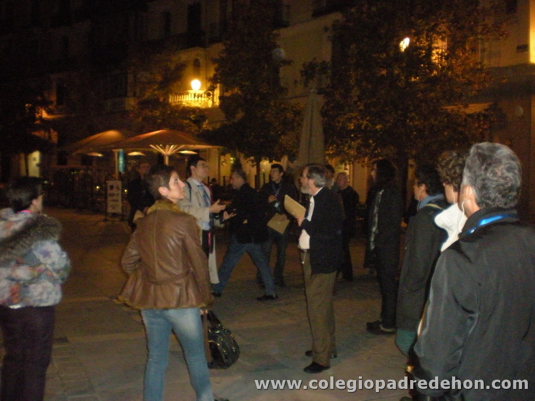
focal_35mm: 38
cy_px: 200
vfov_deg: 37.7
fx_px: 587
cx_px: 268
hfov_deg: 49.0
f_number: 3.1
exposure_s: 1/60
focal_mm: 6.3
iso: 800
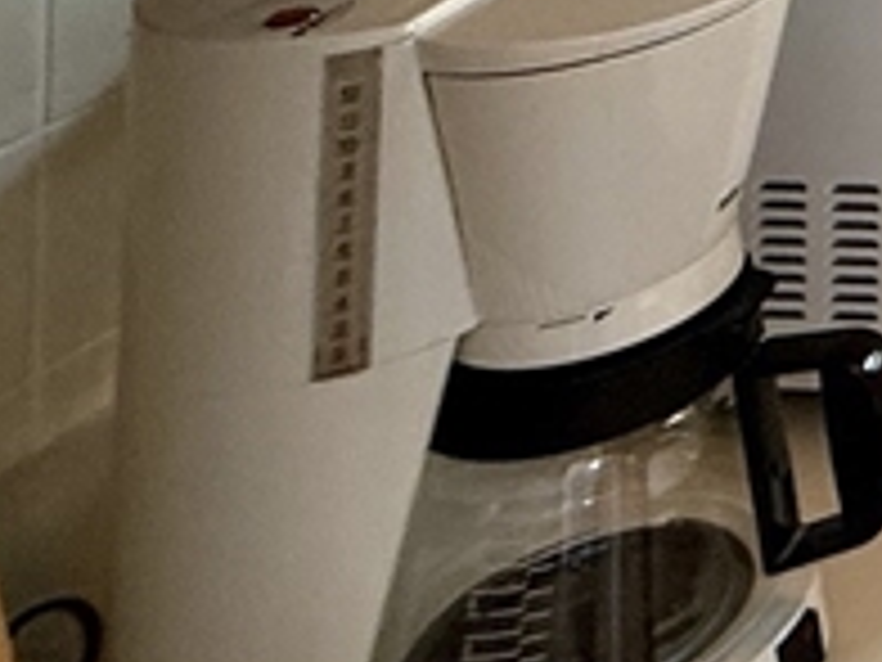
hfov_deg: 16.7
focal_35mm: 73
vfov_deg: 15.0
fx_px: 1860
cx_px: 1922
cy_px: -784
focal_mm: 2.22
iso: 200
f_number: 2.2
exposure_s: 1/60
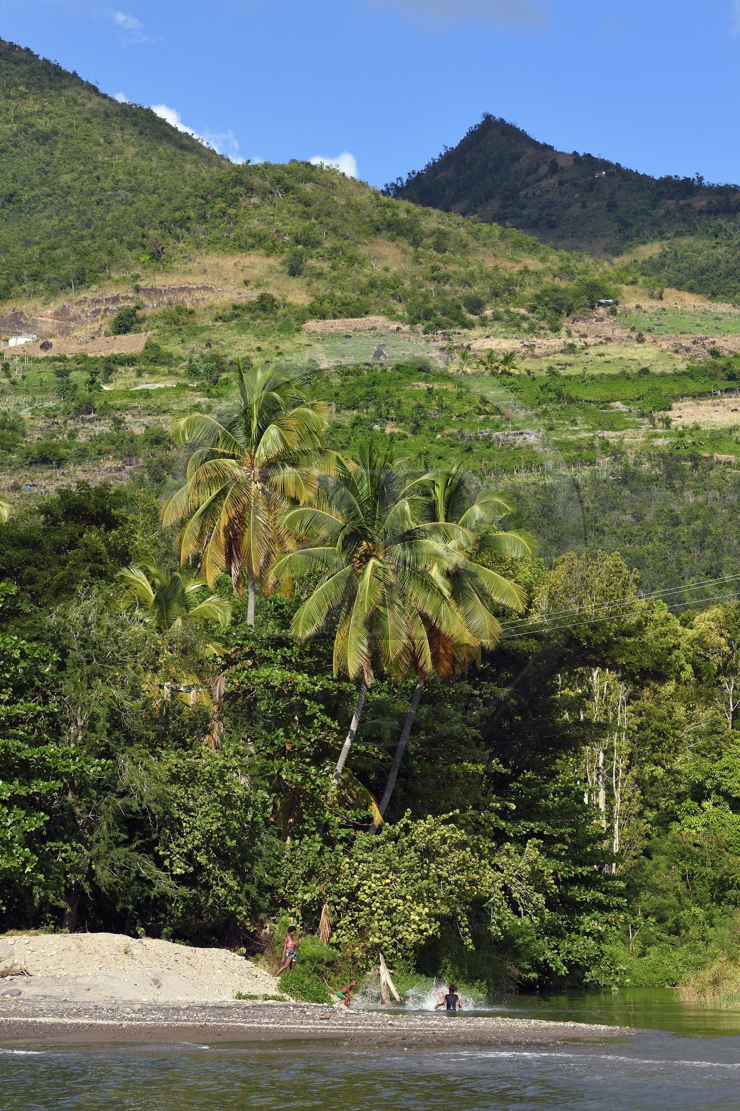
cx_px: 370
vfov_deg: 19.5
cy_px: 556
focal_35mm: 105
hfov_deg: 13.0
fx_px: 3240
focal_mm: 105
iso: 200
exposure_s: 1/400
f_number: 9
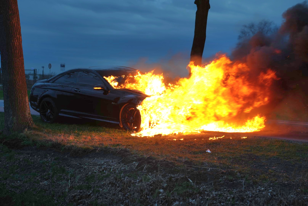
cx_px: 154
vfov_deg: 18.7
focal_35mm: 73
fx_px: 625
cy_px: 103
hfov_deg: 27.7
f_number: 4
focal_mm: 73
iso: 250
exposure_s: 1/80
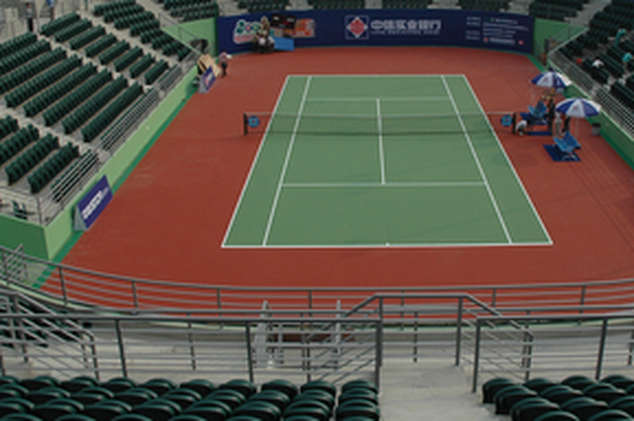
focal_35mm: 42
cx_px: 377
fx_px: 739
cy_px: 130
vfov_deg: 31.5
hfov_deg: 46.2
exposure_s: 1/320
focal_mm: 18
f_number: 13
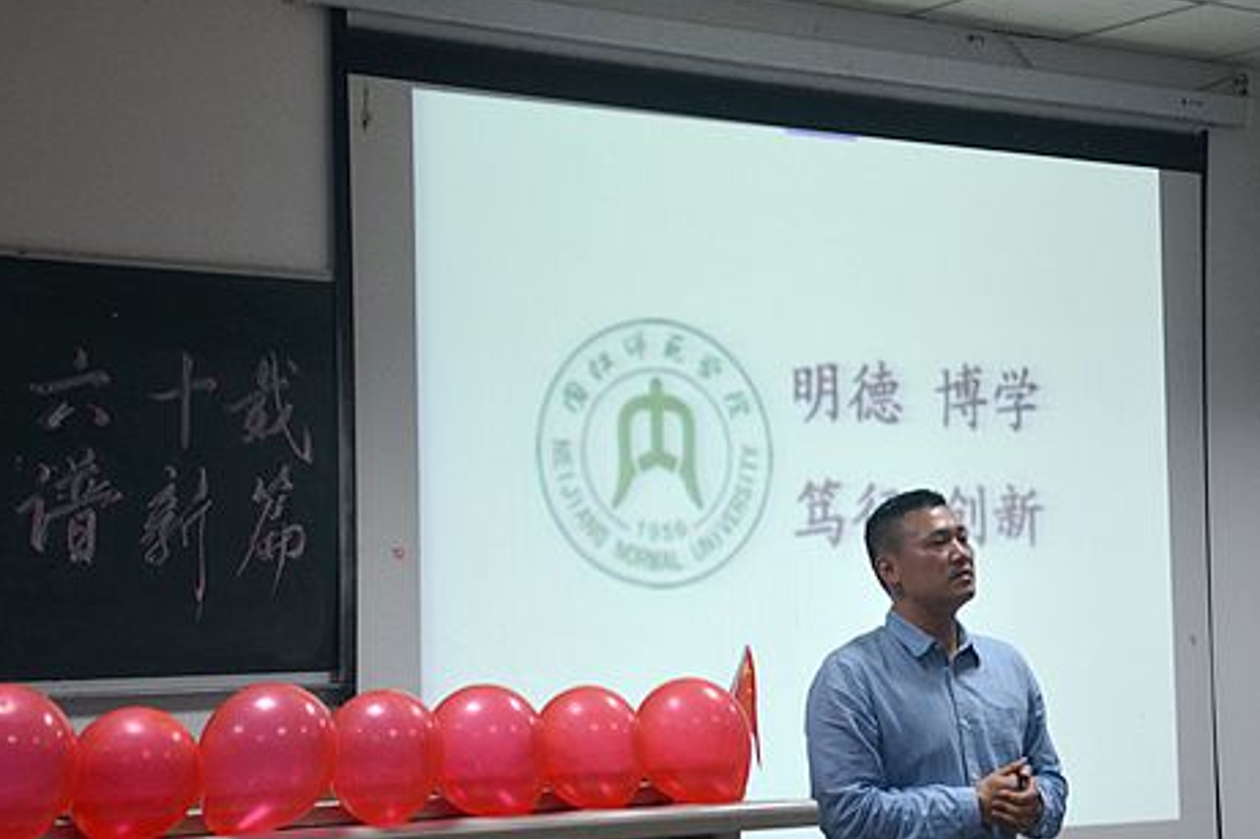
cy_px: 426
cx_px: 806
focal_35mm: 82
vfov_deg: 16.6
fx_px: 2869
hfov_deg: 24.7
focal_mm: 42
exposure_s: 1/40
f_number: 4.8
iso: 800
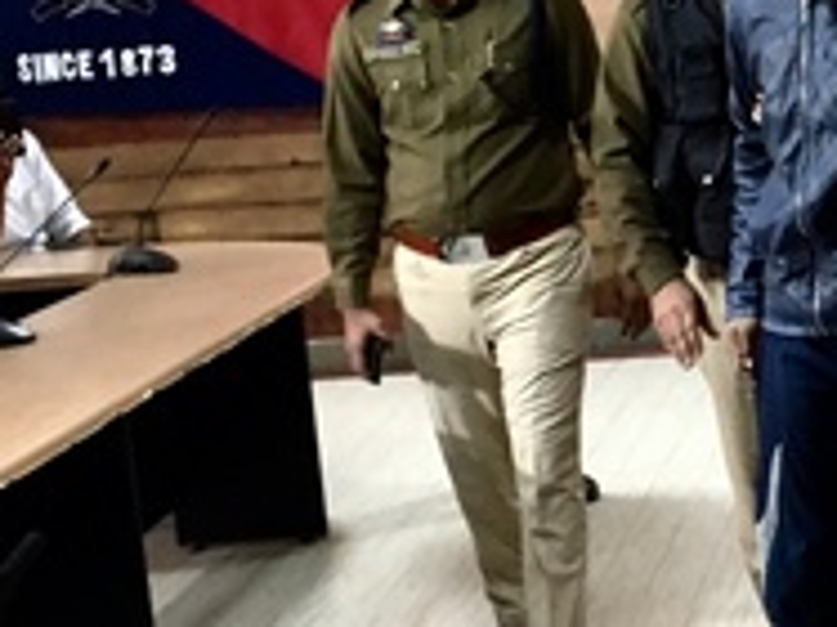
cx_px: 806
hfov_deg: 30.7
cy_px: 347
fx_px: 1426
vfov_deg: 24.8
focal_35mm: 59
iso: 100
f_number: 2.2
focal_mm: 4.15
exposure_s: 1/17
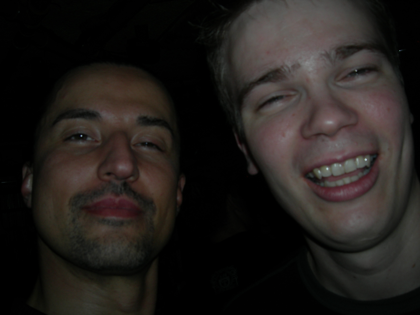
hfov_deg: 51.4
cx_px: 210
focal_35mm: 36
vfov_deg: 39.7
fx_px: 437
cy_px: 158
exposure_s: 1/60.1
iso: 64
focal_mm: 7.5
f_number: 4.8
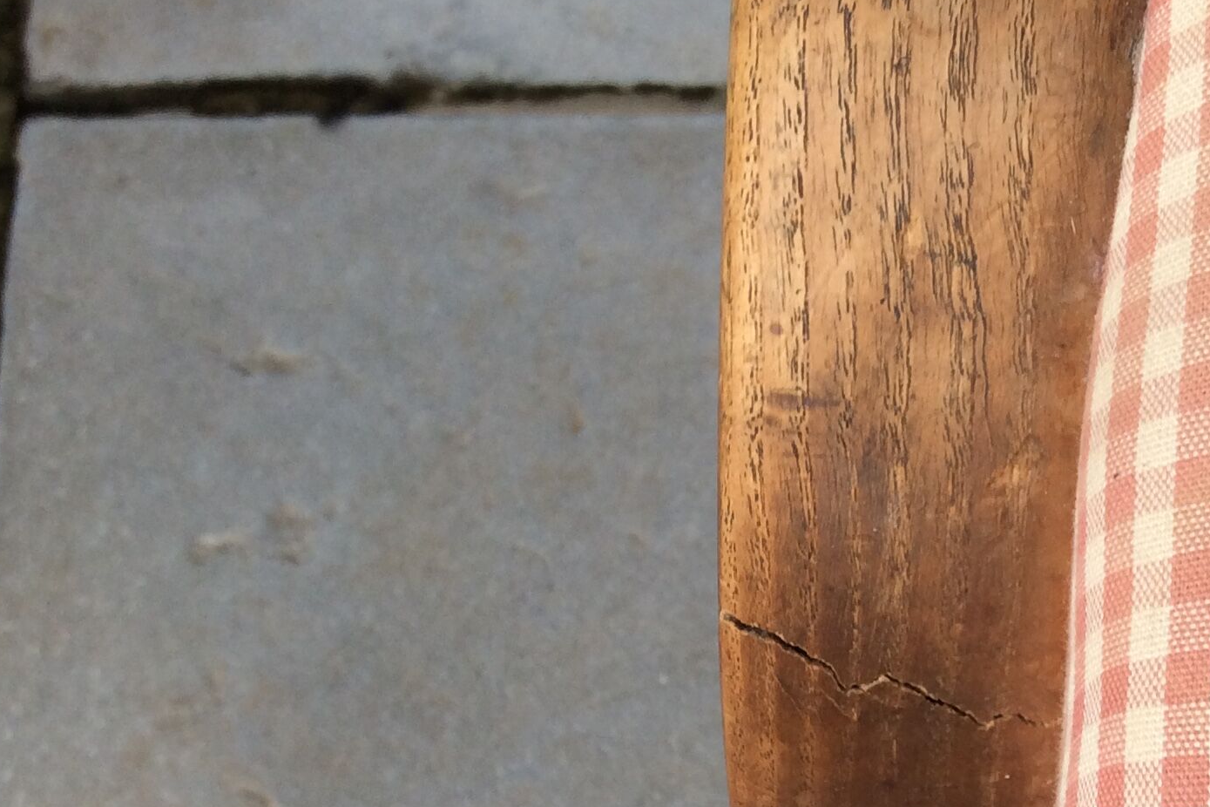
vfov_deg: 21.6
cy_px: 641
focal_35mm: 62
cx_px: 852
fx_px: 2084
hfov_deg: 32.0
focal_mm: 3.3
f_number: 2.4
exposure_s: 1/33
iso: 40
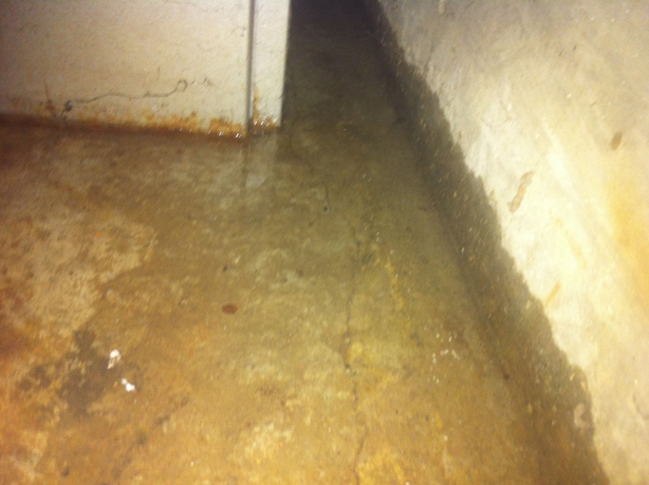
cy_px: 242
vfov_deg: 40.6
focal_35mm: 35
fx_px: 655
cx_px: 324
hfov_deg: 52.7
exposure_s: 1/15
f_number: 2.8
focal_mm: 3.85
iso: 160
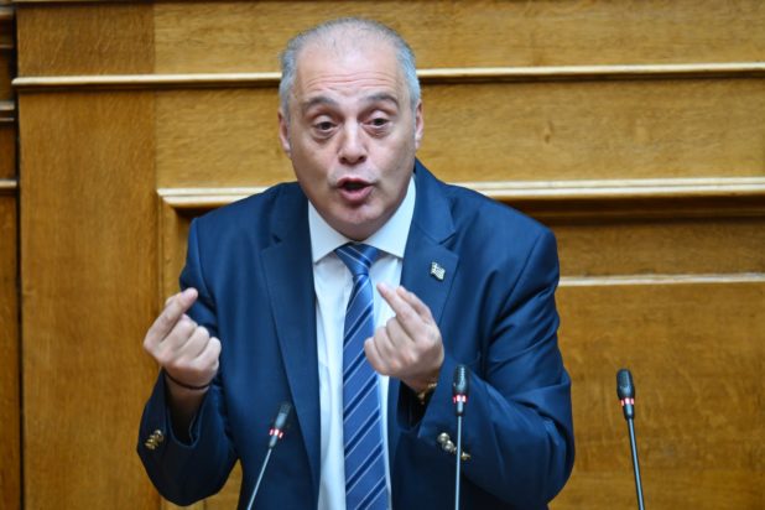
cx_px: 382
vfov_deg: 2.3
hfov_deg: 3.4
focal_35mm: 600
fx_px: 12749
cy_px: 255
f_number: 6.3
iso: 5000
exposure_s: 1/250
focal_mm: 600
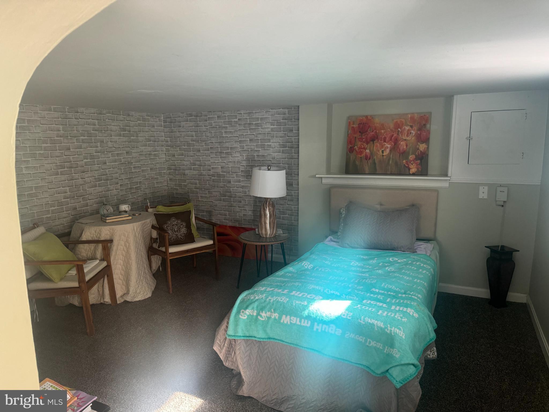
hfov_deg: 71.6
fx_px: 381
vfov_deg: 56.8
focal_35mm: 24
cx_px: 274
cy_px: 206
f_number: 1.78
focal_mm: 6.86
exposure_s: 1/60
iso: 250
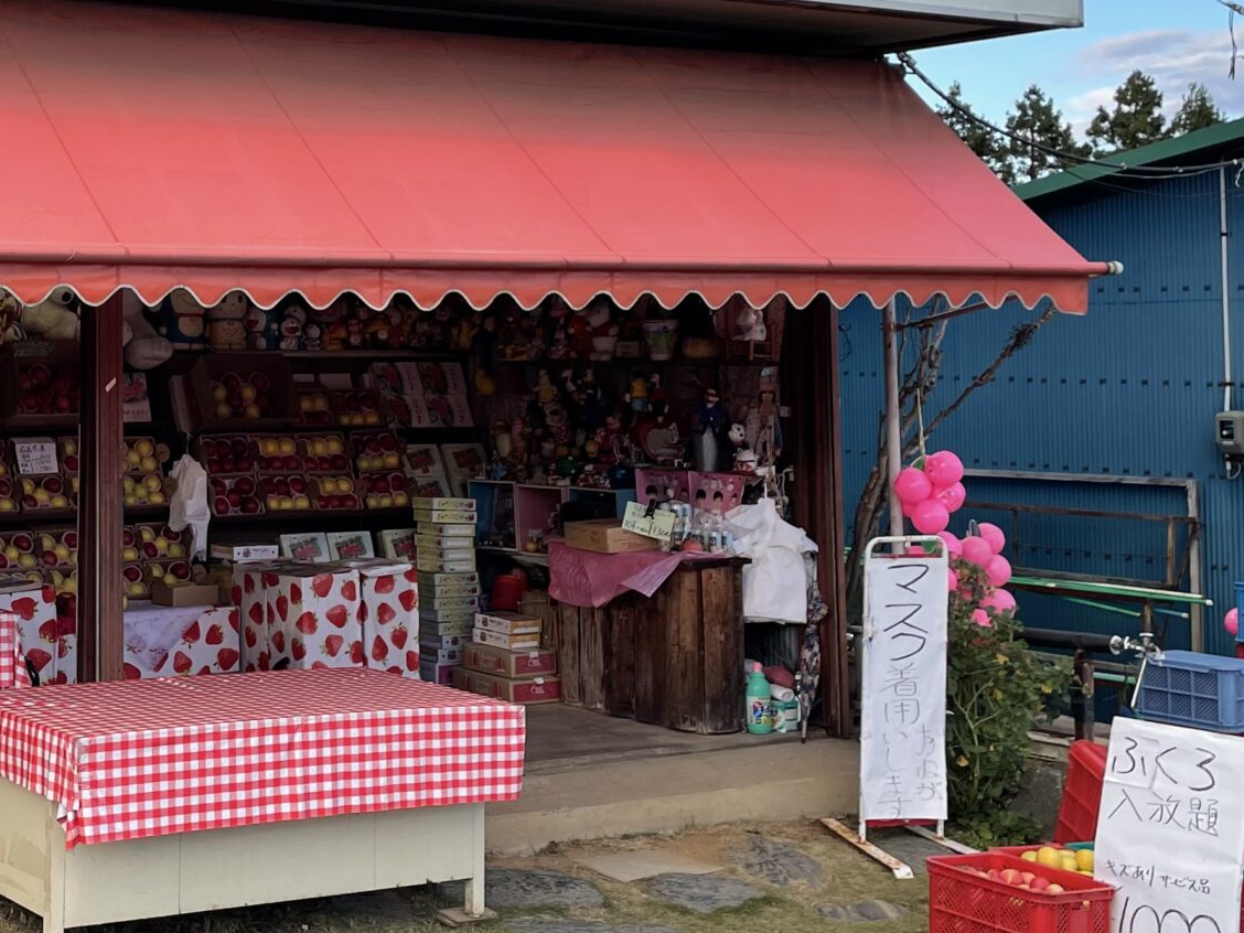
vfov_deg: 24.5
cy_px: 212
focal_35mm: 59
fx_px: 2120
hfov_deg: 31.5
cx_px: 187
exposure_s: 1/963
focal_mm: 4.2
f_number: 1.6
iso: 32
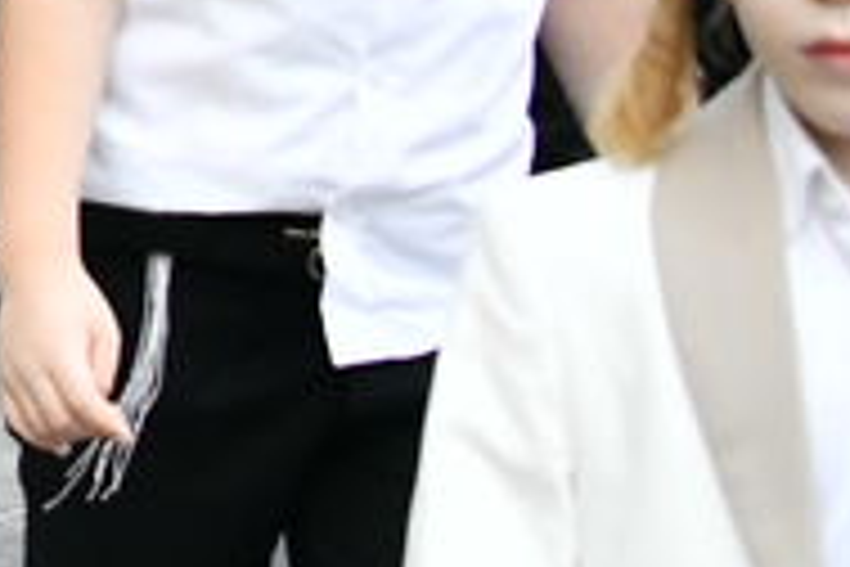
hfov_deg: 6.8
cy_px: -812
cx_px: -1947
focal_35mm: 267
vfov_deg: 5.0
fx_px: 6304
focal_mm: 36
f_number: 5
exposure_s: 1/320
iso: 1600
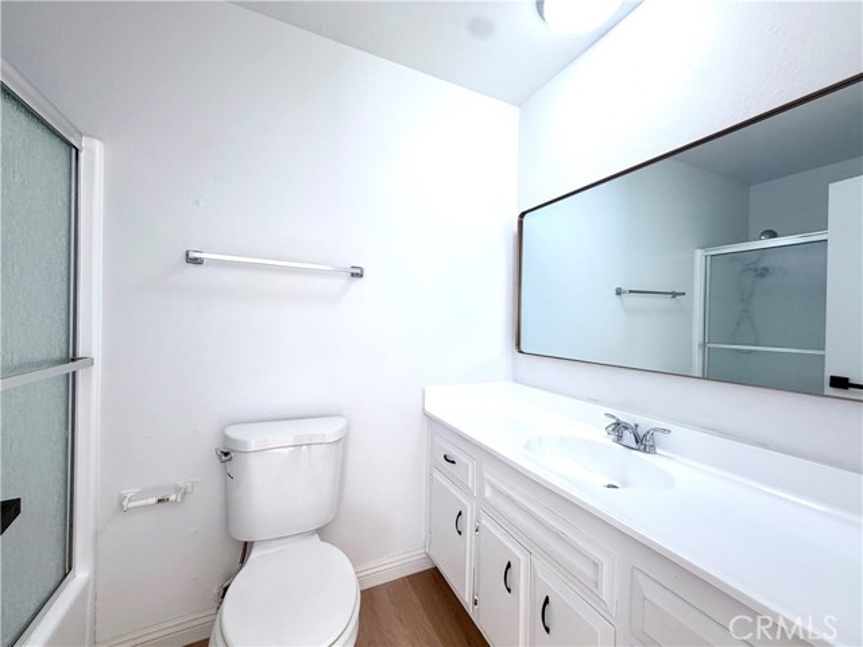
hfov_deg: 102.1
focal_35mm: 14
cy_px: 324
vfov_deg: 85.7
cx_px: 432
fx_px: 349
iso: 64
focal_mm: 2.22
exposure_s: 1/120
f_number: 2.2
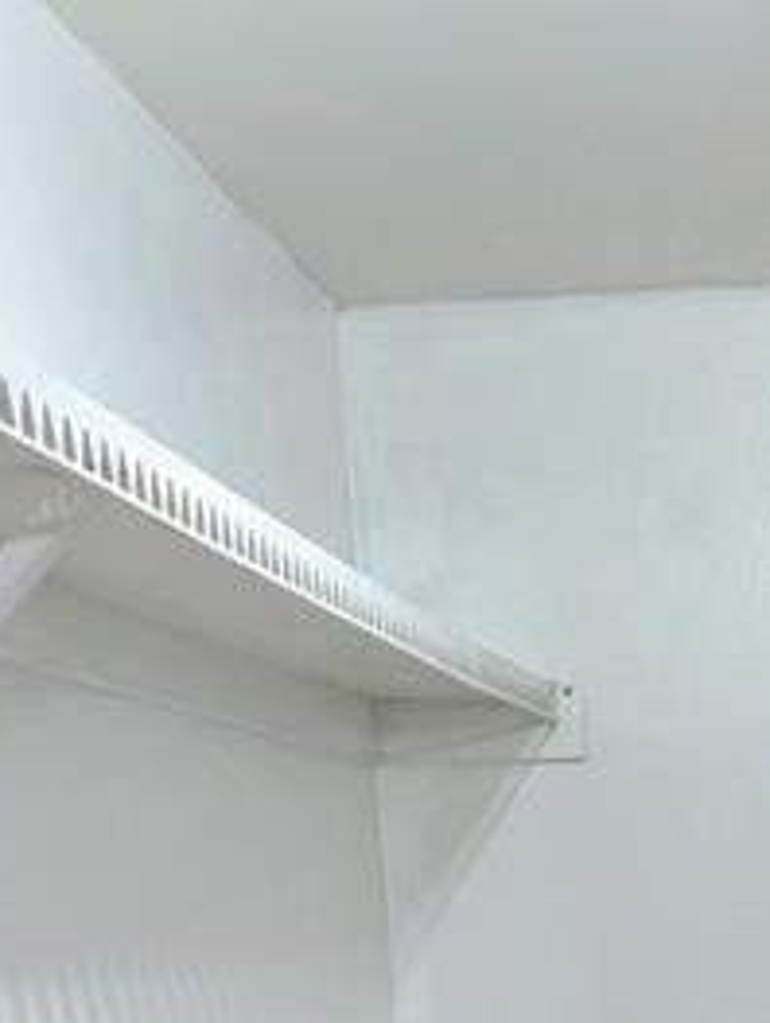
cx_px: 828
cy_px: 1431
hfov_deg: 20.2
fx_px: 2071
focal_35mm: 70
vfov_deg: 23.5
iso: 120
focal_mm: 6.81
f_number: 1.85
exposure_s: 1/24
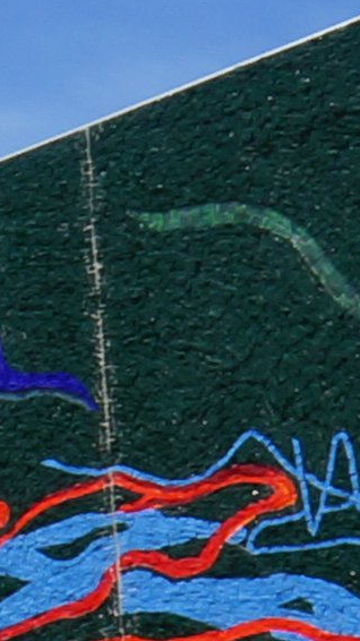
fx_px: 3703
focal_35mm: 218
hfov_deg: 5.0
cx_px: -1025
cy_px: 514
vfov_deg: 9.9
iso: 100
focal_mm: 16
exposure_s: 1/100
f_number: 13
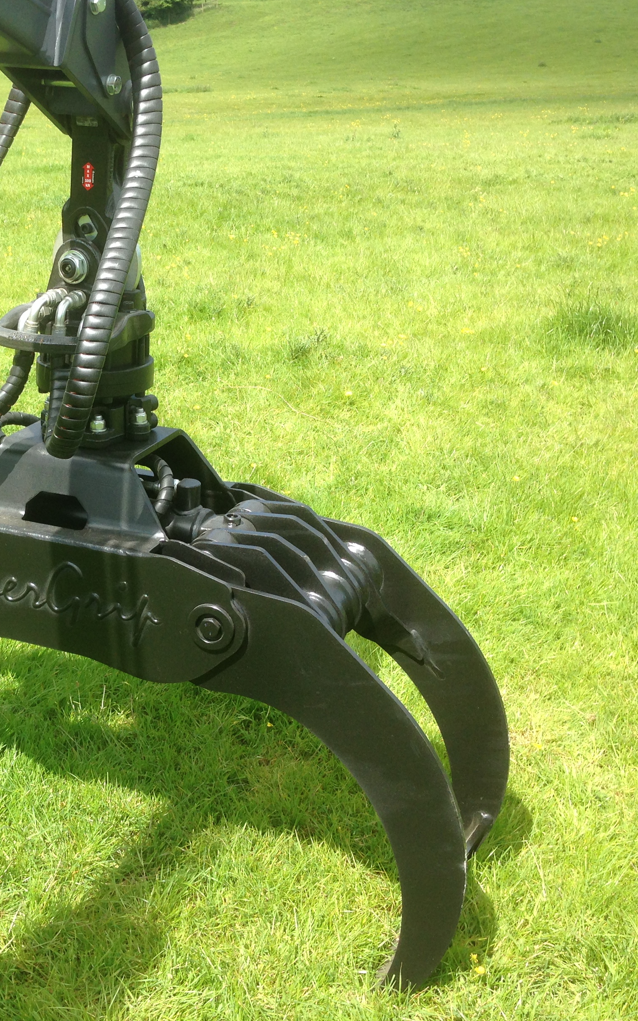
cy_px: 510
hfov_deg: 26.5
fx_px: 1308
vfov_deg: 42.6
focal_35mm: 47
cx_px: 69
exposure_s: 1/742
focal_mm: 4.12
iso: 50
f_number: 2.4
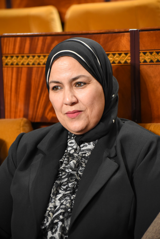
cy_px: 120
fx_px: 813
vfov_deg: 16.8
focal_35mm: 122
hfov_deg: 11.2
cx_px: 80
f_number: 5.6
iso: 3200
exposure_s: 1/125
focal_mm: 122
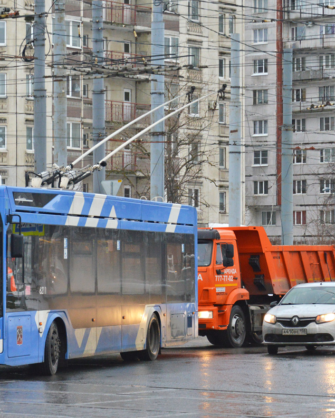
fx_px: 1847
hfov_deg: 10.3
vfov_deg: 12.9
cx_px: 37
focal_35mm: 149
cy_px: 209
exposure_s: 1/320
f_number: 5.6
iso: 800
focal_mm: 70
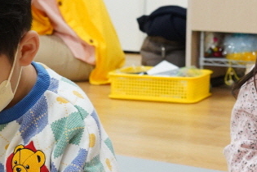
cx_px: 98
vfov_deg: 10.7
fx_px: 914
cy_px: 154
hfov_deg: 16.0
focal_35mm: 128
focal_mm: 31
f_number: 5.6
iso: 2500
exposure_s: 1/80
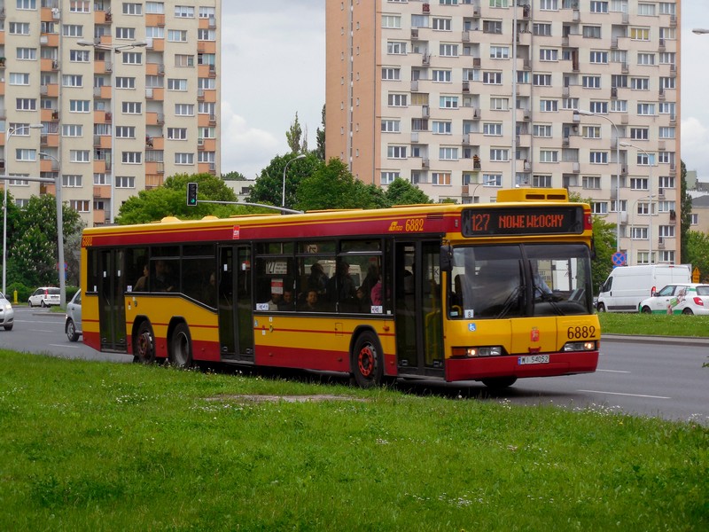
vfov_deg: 14.0
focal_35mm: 106
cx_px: 354
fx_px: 2171
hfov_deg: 18.5
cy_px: 266
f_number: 4.7
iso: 125
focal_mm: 19.1
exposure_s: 1/400
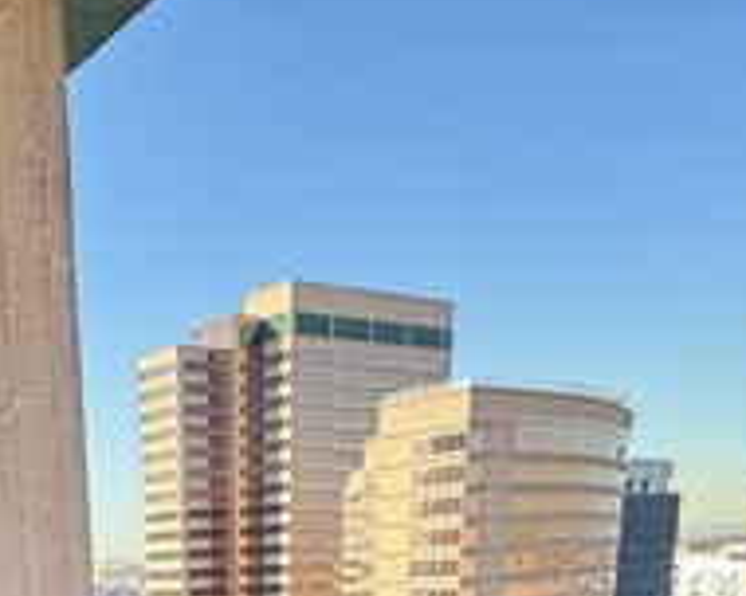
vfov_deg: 24.7
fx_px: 1016
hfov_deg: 38.3
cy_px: 910
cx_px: 114
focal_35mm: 46
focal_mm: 2.22
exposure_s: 1/164
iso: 64
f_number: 2.2
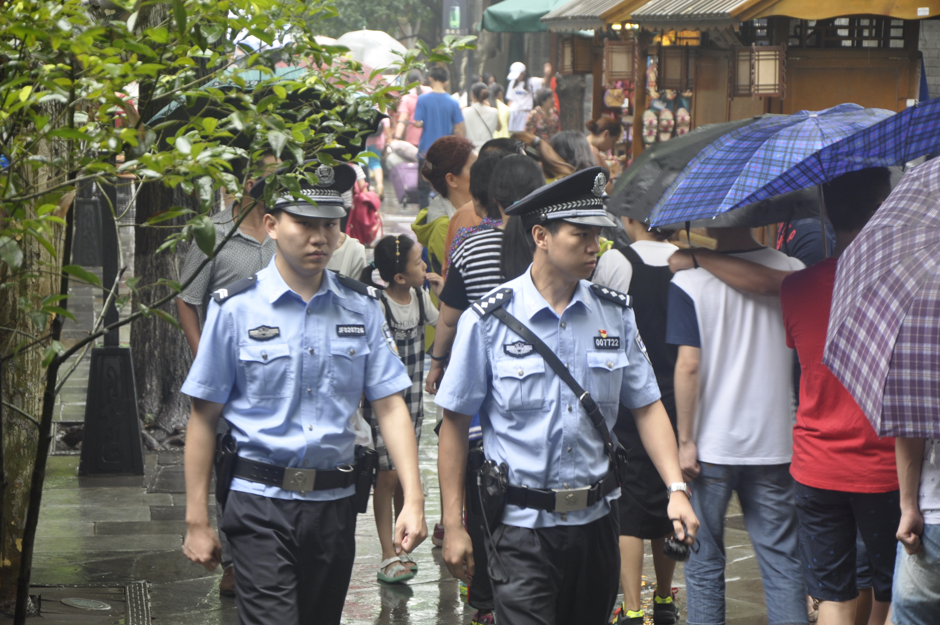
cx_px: 470
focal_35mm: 128
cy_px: 312
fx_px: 3327
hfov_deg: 16.1
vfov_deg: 10.7
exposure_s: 1/40
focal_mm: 85
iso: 400
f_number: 5.6
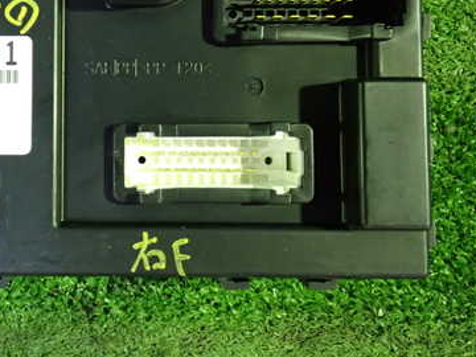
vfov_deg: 28.7
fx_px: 688
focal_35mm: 50
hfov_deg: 37.1
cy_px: 94
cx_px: 108
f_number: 2.3
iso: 800
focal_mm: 5.4
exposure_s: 1/30
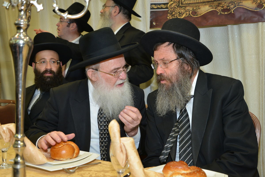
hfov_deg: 46.4
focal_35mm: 42
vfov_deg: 31.9
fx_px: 309
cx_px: 132
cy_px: 88
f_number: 5
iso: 800
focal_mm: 42
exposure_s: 1/80
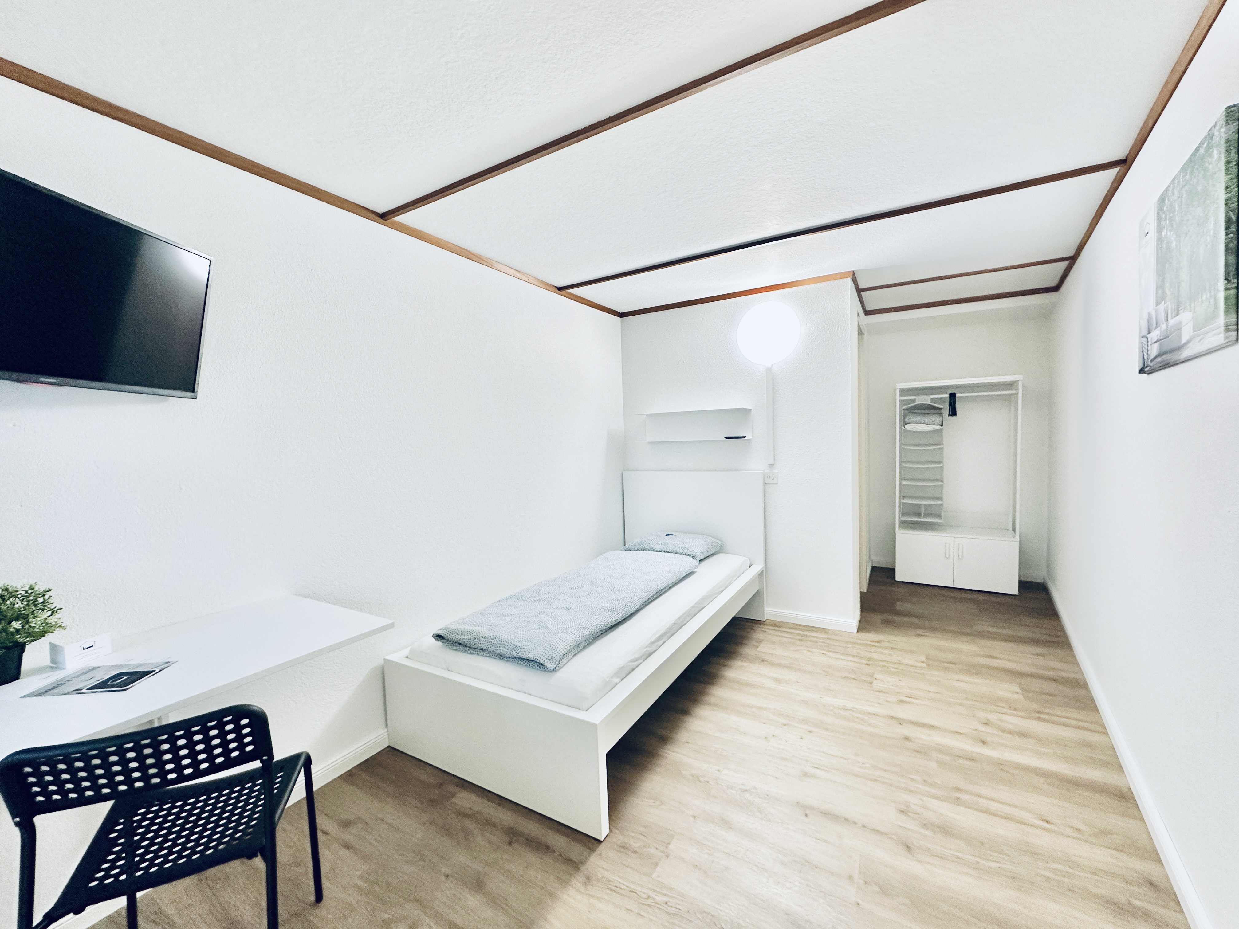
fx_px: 501
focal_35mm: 14
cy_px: 464
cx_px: 620
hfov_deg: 102.1
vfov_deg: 85.7
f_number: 2.2
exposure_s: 1/100
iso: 160
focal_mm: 2.22
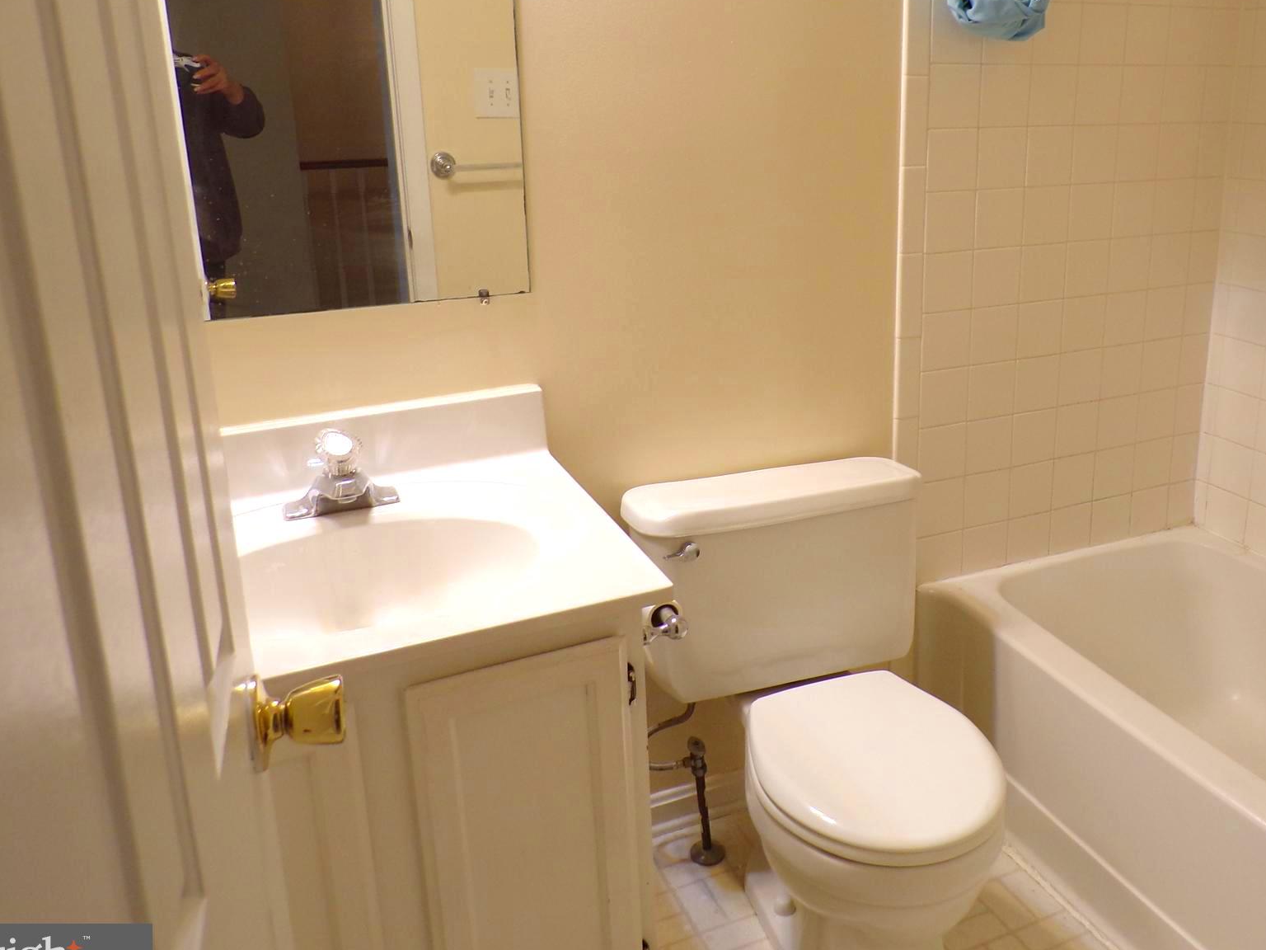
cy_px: 358
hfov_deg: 56.1
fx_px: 1170
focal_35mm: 32
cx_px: 790
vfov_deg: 43.8
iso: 103
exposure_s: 1/34
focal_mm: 4.3
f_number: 3
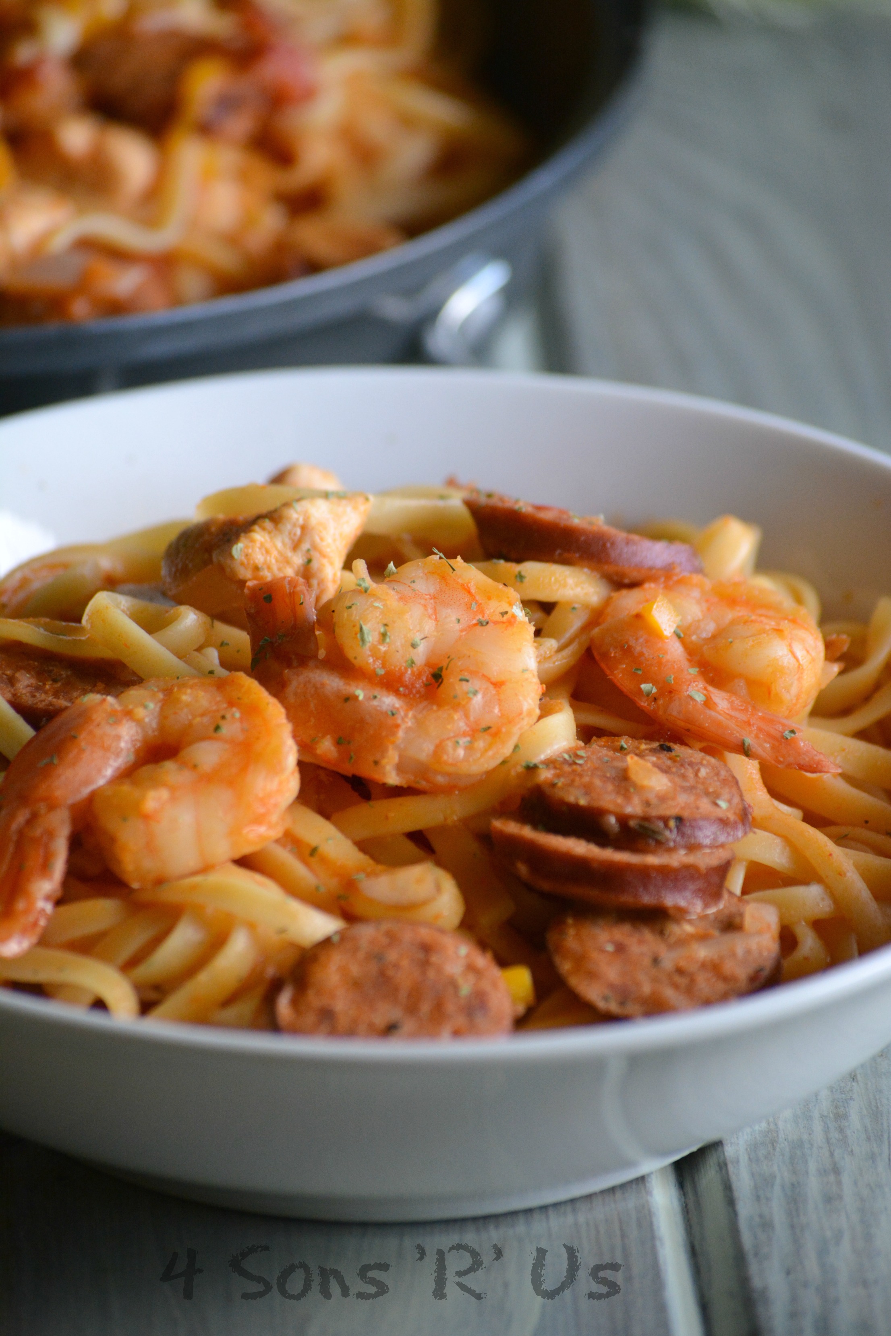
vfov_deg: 11.8
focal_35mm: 174
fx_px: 6459
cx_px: 446
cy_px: 668
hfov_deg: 7.9
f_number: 5.6
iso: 1400
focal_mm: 116
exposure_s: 1/200
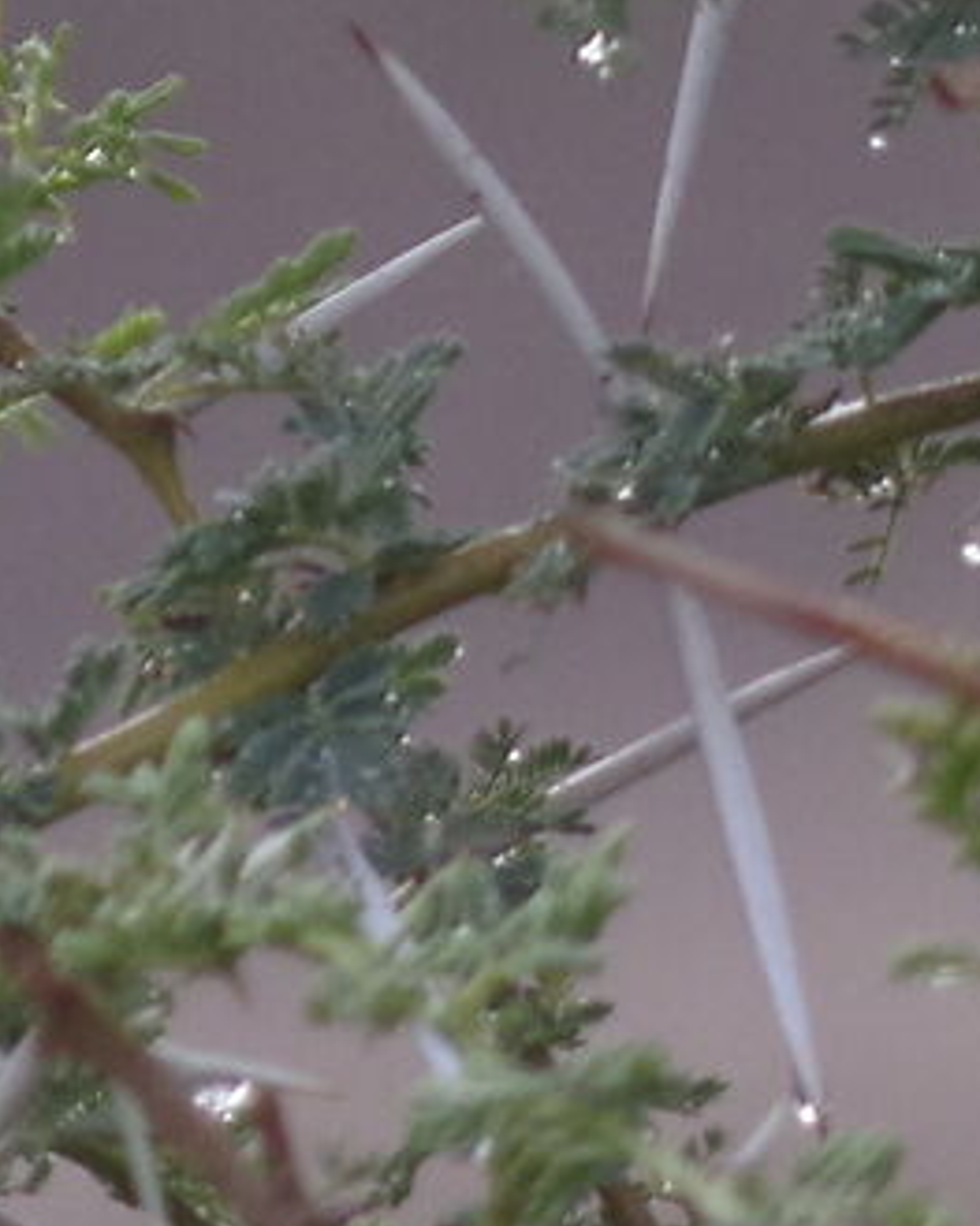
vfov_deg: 0.8
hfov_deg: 0.7
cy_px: -1658
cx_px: -127
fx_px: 85530
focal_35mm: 2358
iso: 1250
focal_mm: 230
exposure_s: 1/500
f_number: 5.6
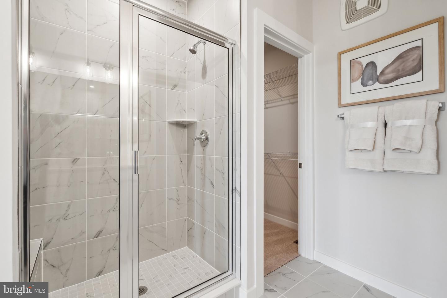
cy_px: 149
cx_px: 224
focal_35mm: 16
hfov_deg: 96.7
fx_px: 199
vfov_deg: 73.7
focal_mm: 16
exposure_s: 1/10
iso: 200
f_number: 8
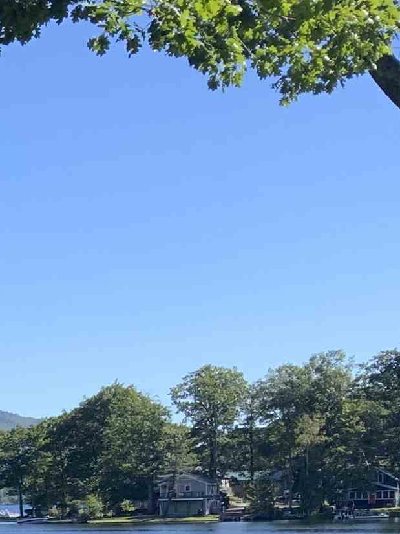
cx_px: -429
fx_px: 1664
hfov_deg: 12.0
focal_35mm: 108
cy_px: 668
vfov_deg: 17.2
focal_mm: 3
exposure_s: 1/855
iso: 16
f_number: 1.8
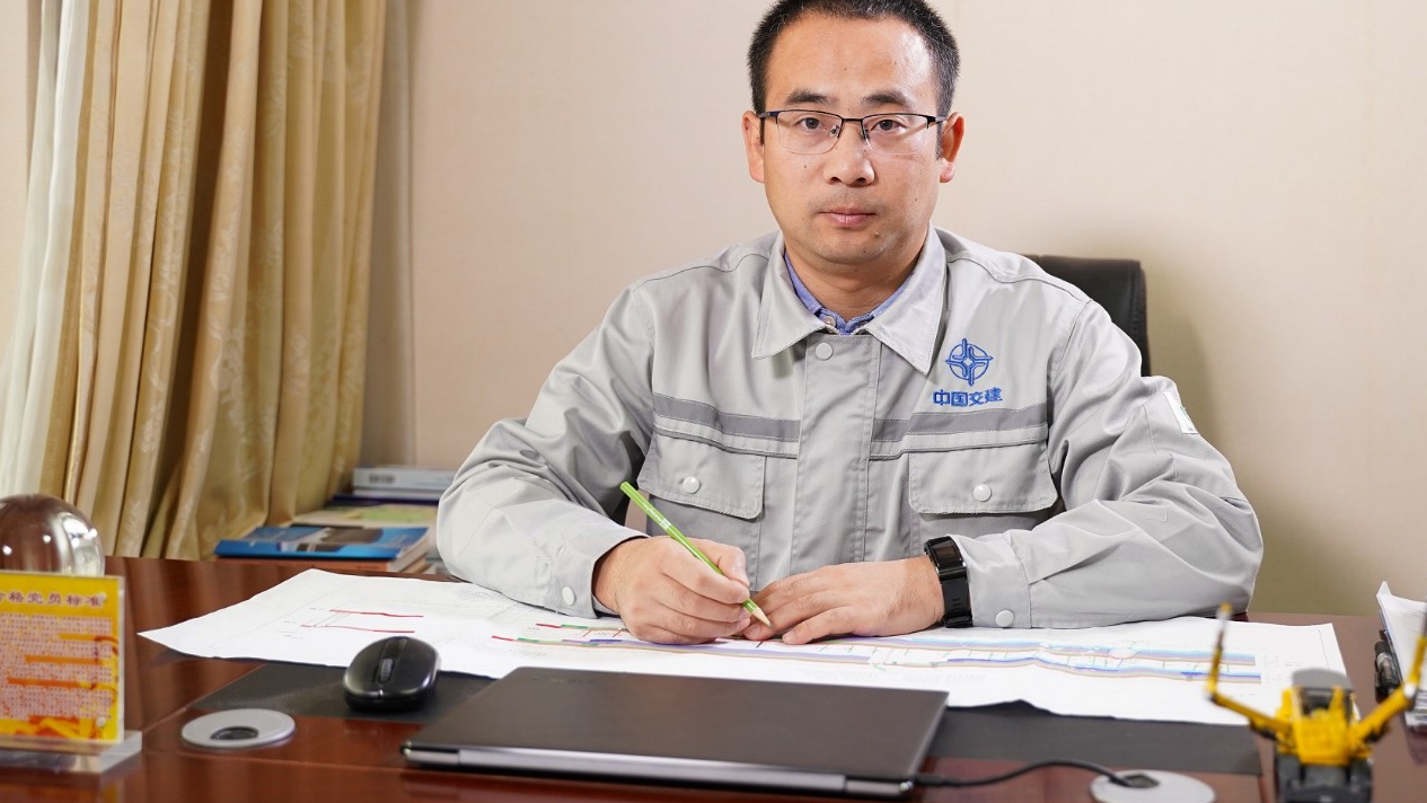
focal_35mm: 49
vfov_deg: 24.2
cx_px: 774
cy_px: 224
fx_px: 1854
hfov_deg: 42.1
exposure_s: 1/50
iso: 800
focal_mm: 37
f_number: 2.8
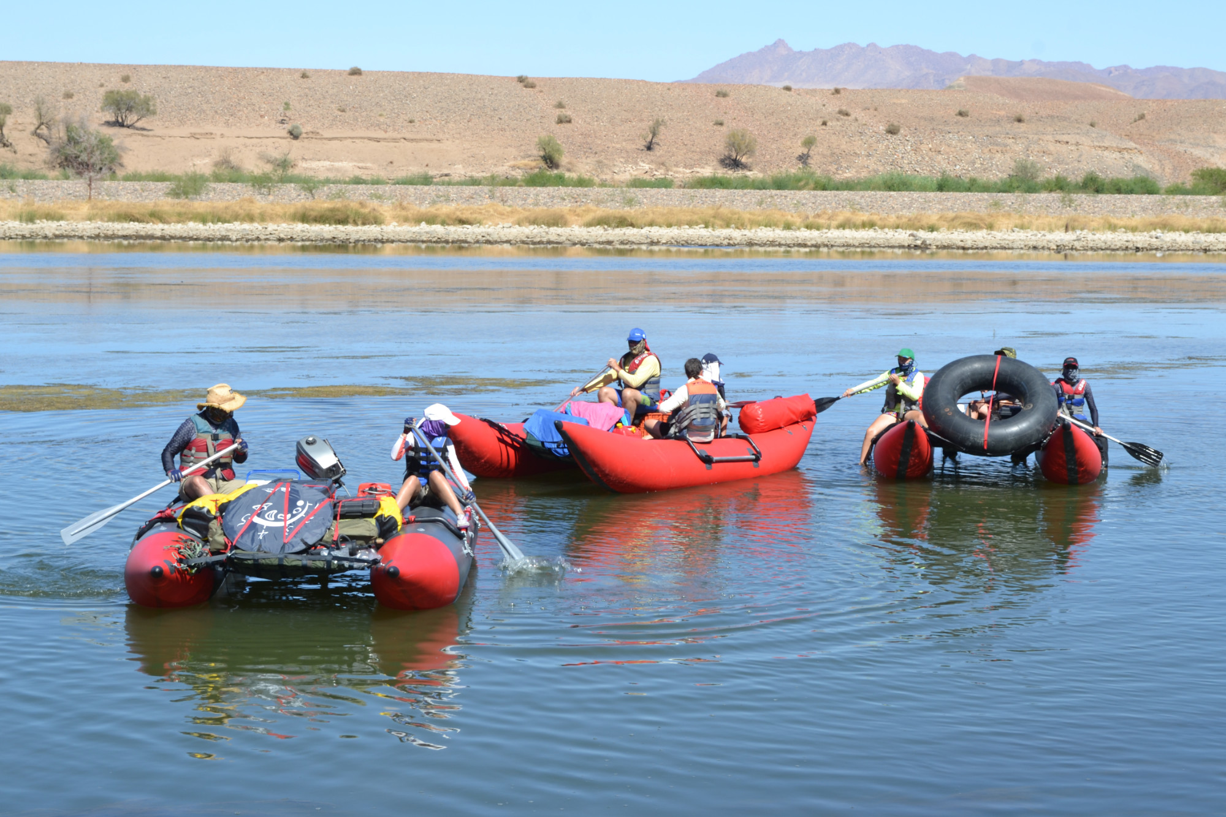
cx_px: 613
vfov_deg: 18.9
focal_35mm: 72
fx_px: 2452
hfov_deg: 28.1
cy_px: 408
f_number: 14
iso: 100
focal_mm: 48
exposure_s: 1/100
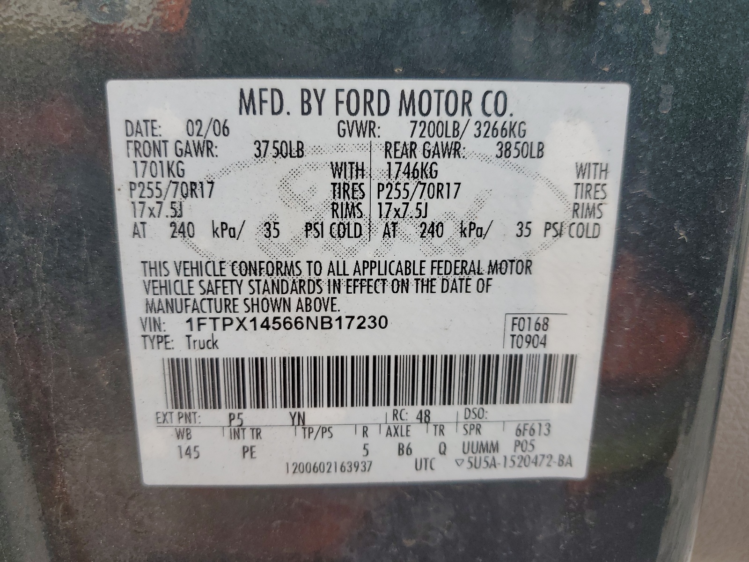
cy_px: 281
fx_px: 563
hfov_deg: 67.3
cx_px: 374
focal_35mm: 26
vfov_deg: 53.1
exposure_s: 1/769
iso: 50
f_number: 1.5
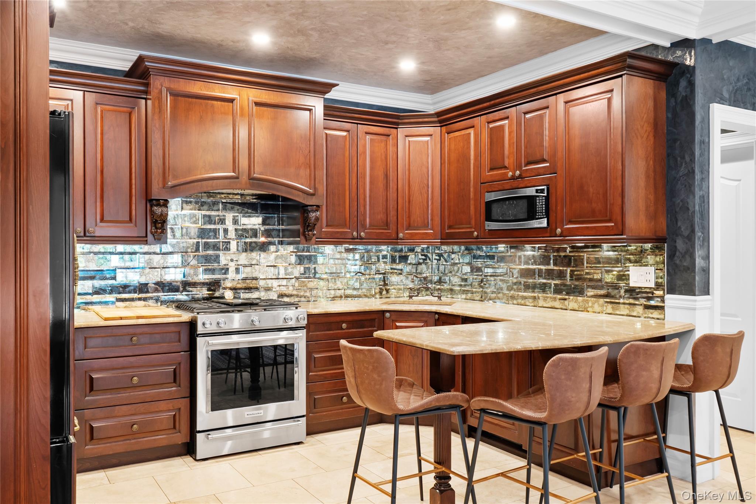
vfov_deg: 43.6
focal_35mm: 30
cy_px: 252
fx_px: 630
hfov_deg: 61.9
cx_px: 378
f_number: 8
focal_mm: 30
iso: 400
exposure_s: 1/2
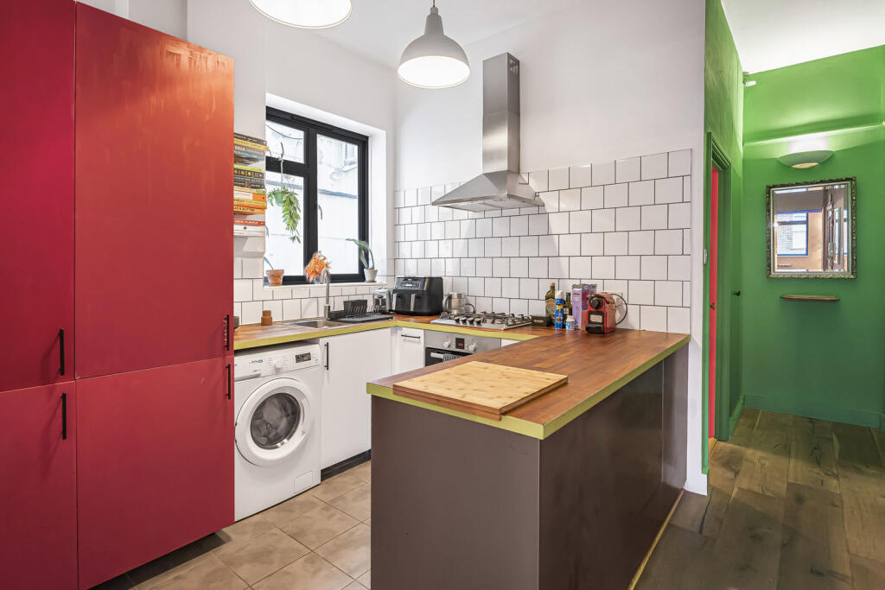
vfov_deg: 70.1
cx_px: 442
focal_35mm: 17
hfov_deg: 92.9
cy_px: 295
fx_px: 420
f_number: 6.3
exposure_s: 1/8
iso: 800
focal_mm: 17.1
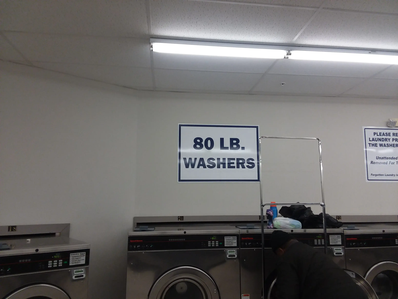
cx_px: 199
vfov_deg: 51.4
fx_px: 310
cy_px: 150
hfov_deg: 65.3
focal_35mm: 27
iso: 80
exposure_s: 1/120
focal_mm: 2.91
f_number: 1.9
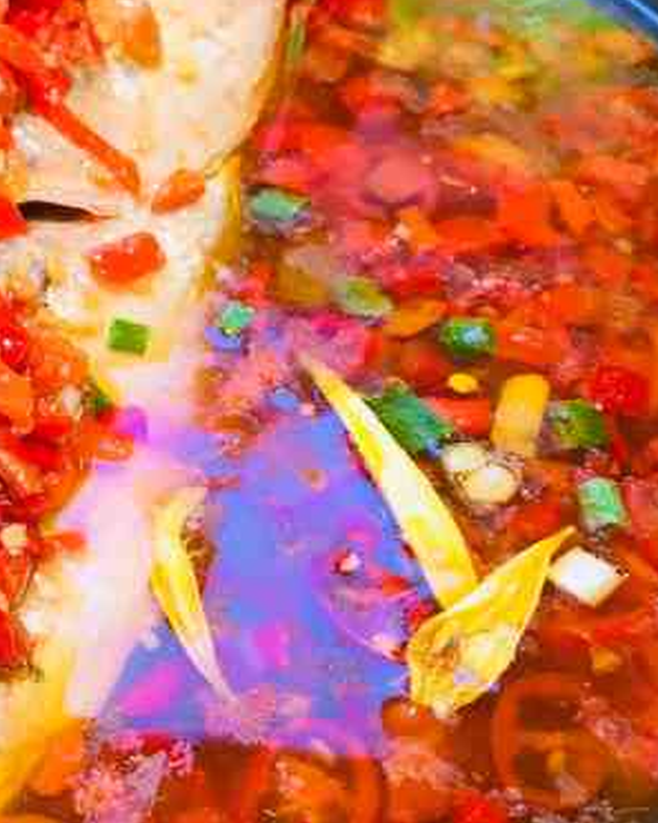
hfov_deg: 21.5
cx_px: 22
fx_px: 1680
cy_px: 439
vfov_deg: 27.5
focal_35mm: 69
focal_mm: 3.99
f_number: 1.8
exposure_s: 1/33
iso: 32
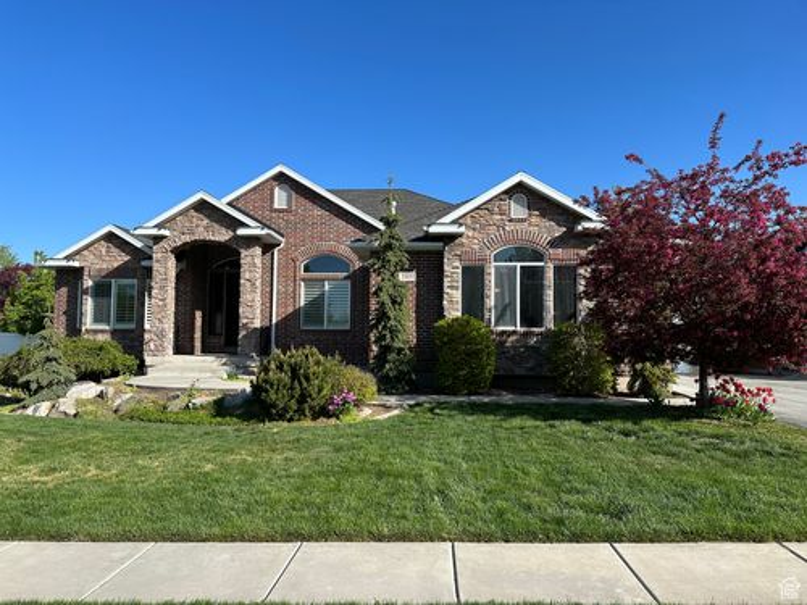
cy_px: 302
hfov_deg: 71.6
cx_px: 404
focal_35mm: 24
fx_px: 560
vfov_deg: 56.8
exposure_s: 1/3472
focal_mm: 6.86
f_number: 1.78
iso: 80
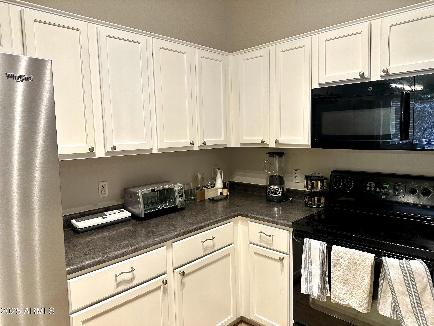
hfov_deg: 71.6
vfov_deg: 56.8
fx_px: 301
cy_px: 163
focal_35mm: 24
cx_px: 217
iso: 200
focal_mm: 6.86
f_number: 1.78
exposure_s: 1/60
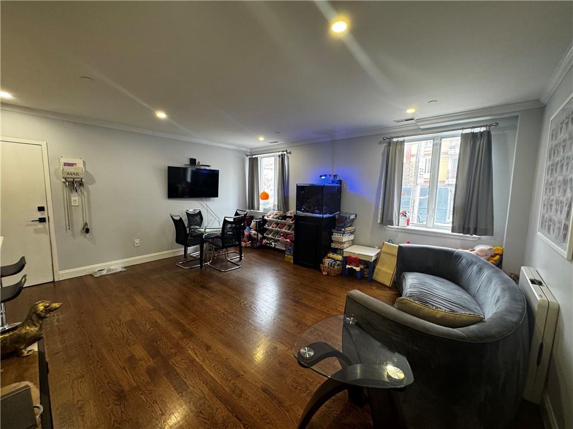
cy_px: 214
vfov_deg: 85.7
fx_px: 232
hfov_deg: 102.1
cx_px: 286
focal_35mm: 14
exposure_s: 1/60
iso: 200
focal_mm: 2.22
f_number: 2.2
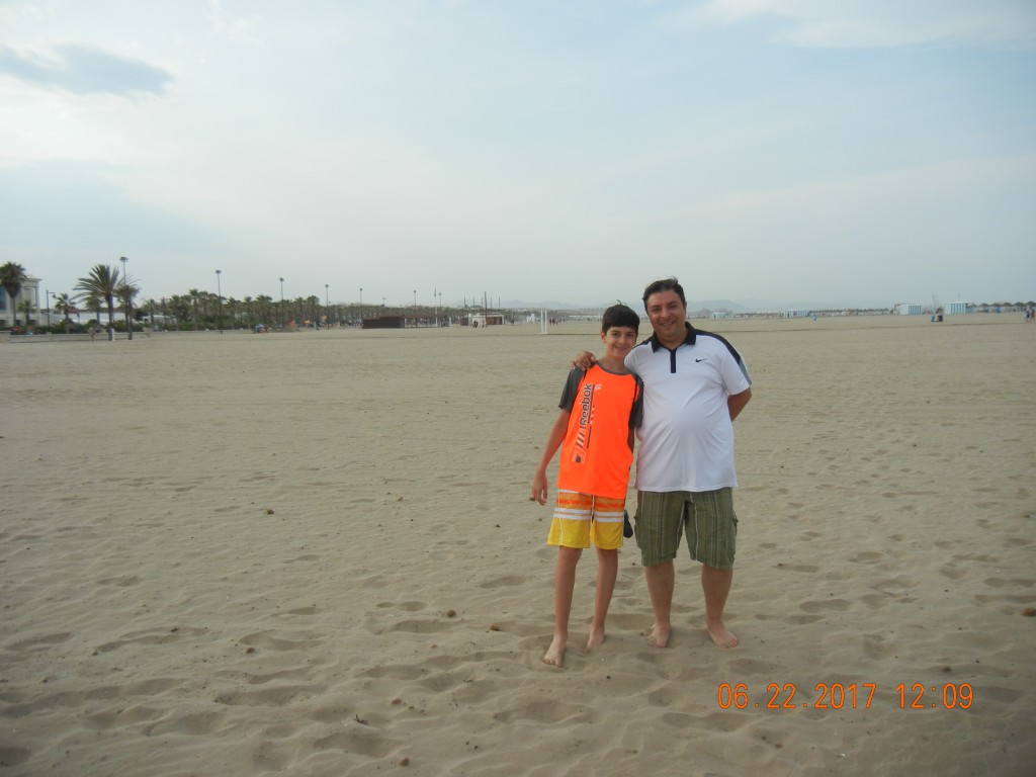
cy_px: 388
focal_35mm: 30
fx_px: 898
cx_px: 518
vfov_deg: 46.8
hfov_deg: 60.0
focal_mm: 5.4
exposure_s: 1/319
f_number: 7
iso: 160
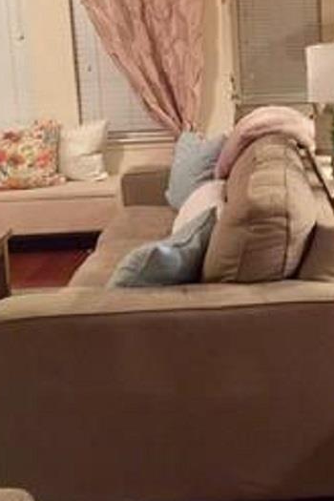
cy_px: 137
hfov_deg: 26.8
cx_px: 282
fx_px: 682
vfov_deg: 39.5
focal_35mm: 49
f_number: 2.2
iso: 125
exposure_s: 1/4
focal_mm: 4.15
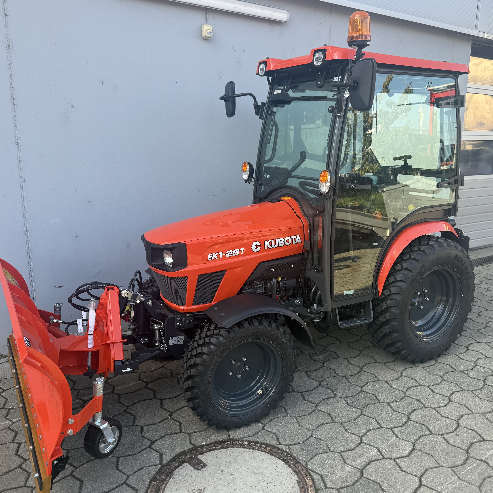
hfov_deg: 55.5
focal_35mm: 29
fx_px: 467
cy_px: 247
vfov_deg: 55.6
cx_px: 275
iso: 80
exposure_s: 1/443
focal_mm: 6.76
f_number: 1.78
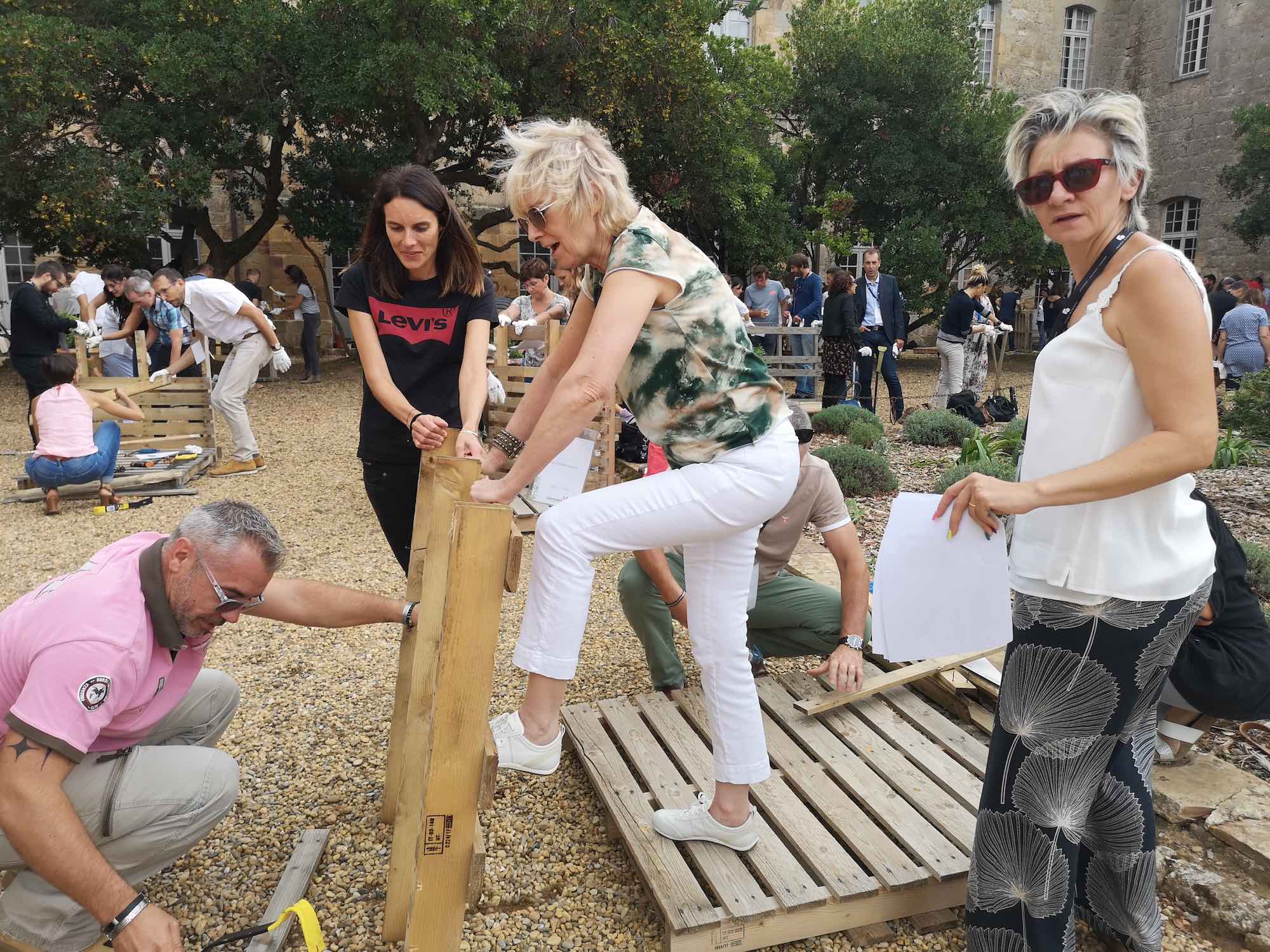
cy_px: 476
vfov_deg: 51.4
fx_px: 991
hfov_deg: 65.3
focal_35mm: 27
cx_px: 635
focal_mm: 3.95
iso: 50
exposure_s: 1/610
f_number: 1.8
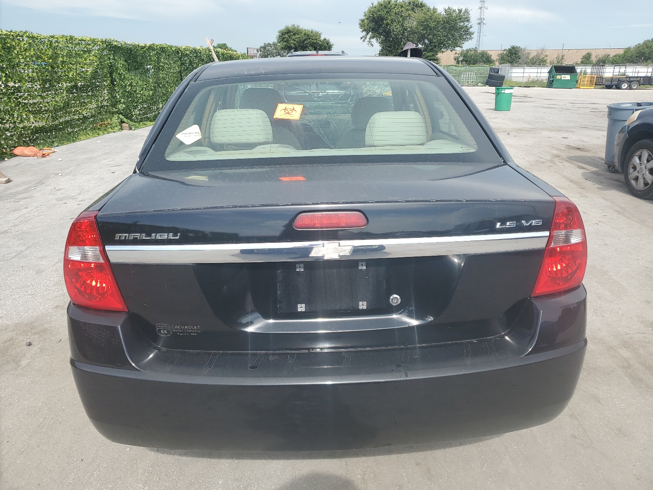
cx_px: 326
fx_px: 490
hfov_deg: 67.3
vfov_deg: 53.1
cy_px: 245
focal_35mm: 26
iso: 50
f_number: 1.5
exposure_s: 1/1429
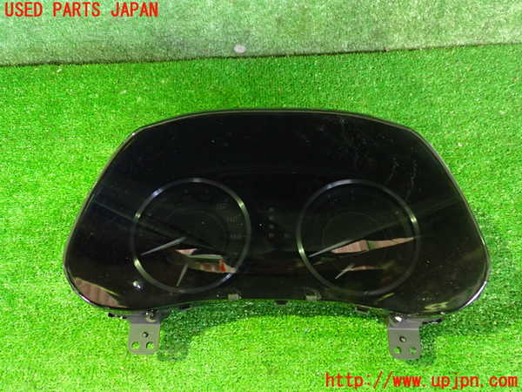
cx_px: 261
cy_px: 196
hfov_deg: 60.0
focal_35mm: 30
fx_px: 452
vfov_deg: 46.8
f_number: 2.3
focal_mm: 5.4
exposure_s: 1/10
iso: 800
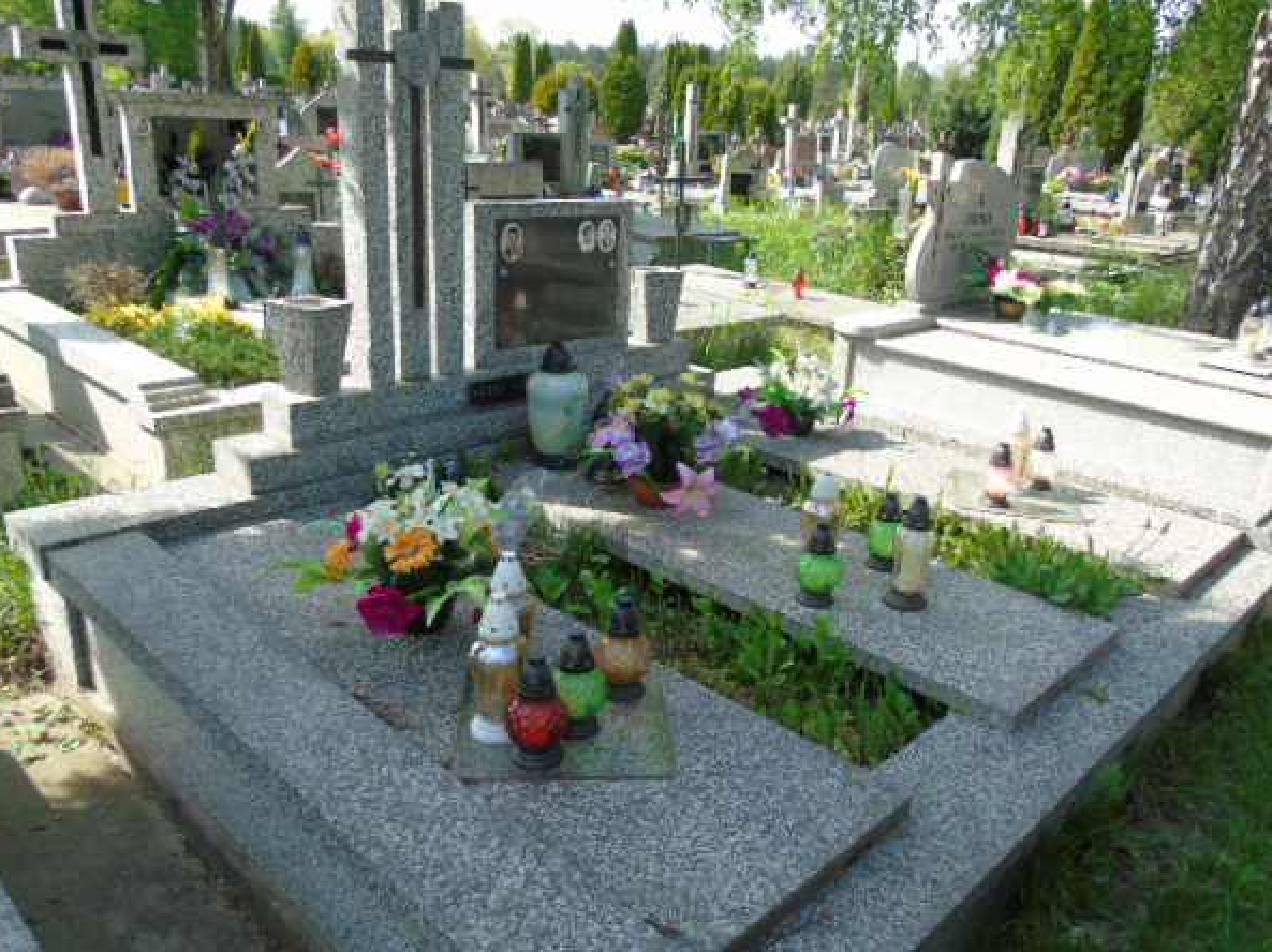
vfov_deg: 51.3
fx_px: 992
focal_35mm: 27
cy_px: 510
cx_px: 663
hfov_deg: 65.3
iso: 80
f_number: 3.4
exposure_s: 1/250
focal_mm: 4.4
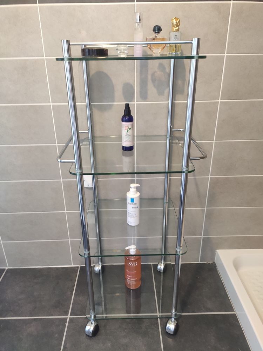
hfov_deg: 53.1
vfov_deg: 67.3
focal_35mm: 26
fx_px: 263
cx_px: 132
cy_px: 176
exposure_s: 1/33
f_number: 1.75
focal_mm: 4.77
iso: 1500
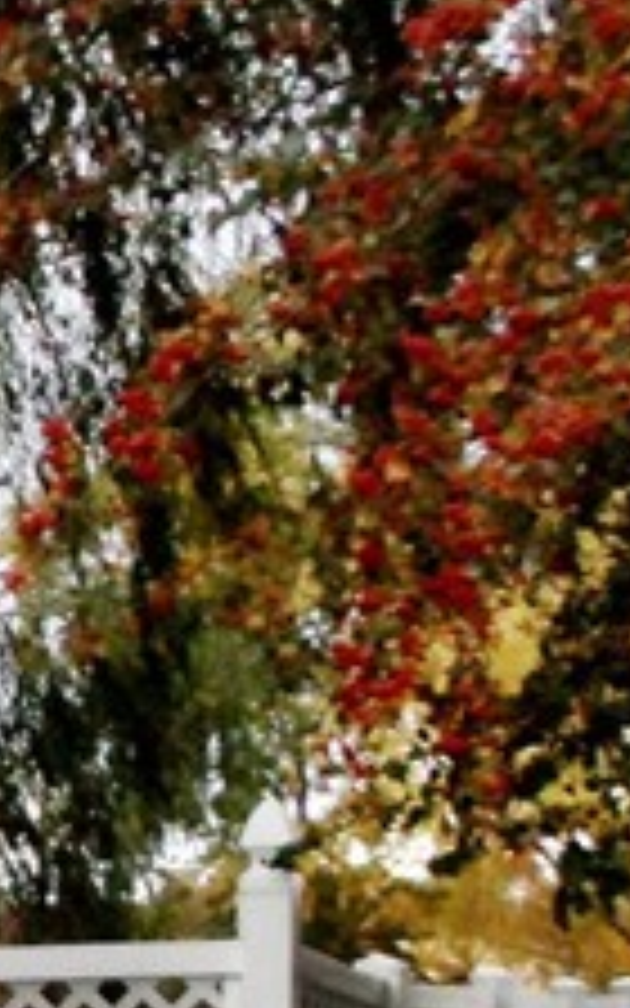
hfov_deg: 9.2
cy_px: 1102
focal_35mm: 121
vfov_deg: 16.7
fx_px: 3324
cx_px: -1112
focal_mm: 4.5
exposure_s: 1/180
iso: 200
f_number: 2.5
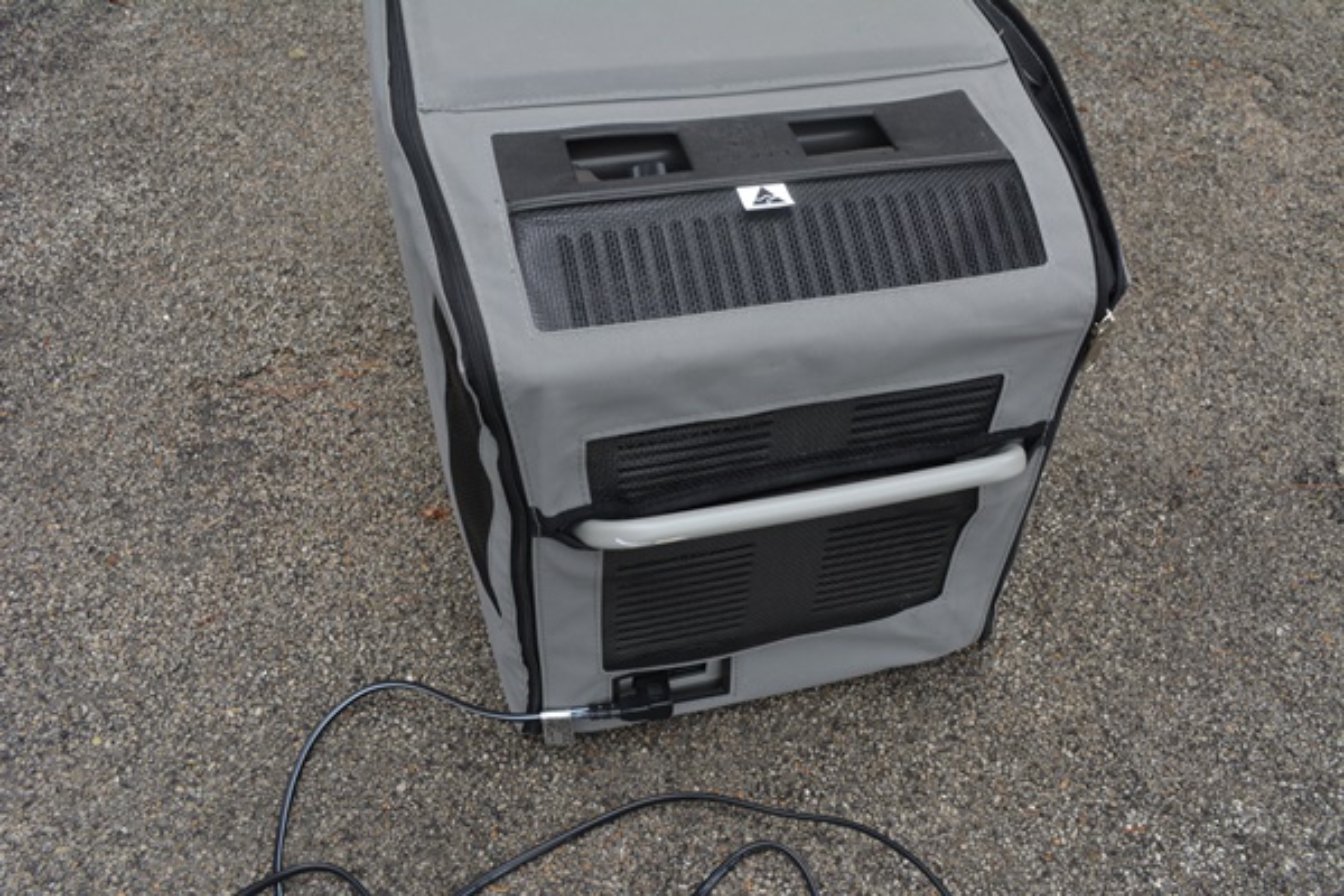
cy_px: 448
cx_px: 672
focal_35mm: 33
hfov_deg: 57.2
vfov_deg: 40.0
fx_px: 1232
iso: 200
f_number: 5.6
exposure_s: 1/125
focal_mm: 22
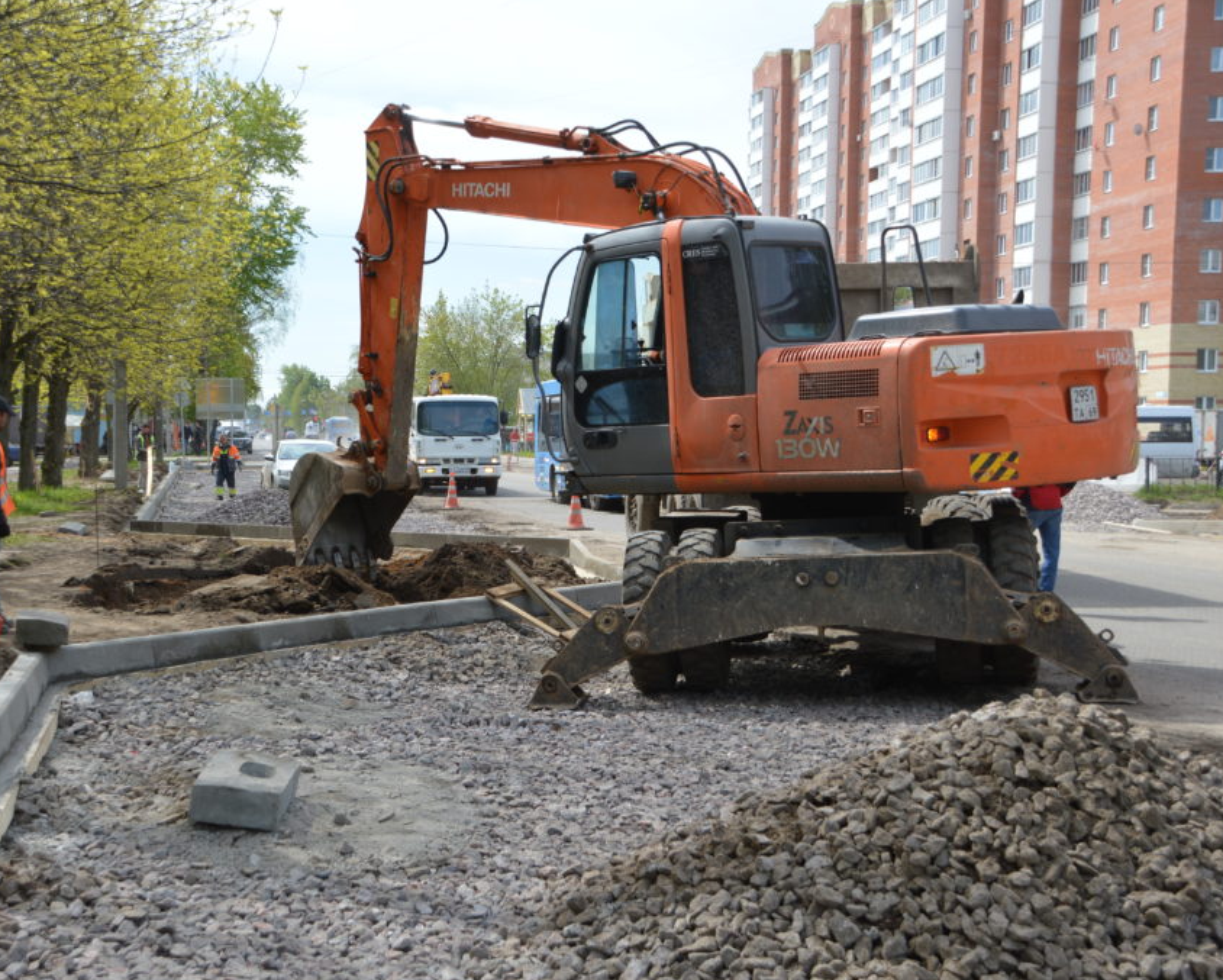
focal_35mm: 58
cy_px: 491
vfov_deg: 26.3
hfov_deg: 32.4
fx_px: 2100
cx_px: 520
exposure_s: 1/200
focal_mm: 34
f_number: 7.1
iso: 100
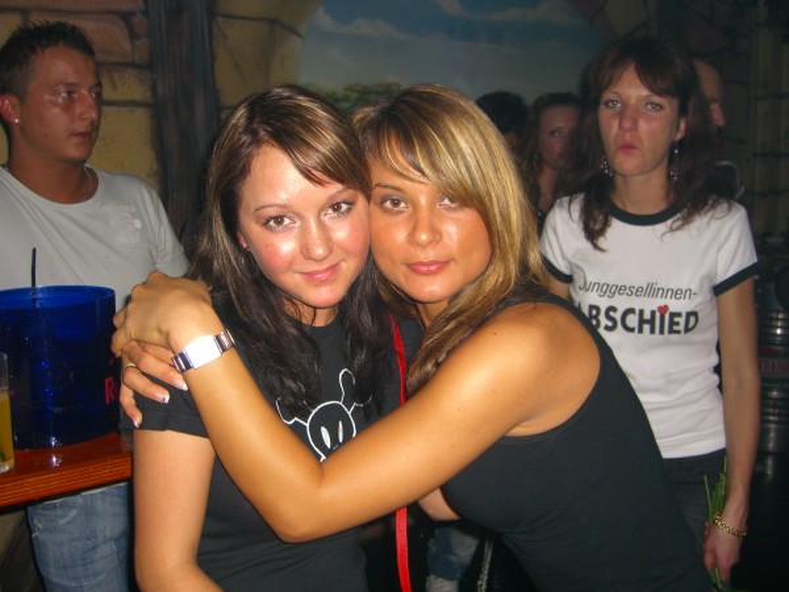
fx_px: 866
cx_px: 394
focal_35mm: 38
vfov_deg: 37.7
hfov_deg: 49.0
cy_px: 296
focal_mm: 7.9
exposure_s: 1/60
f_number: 2.8
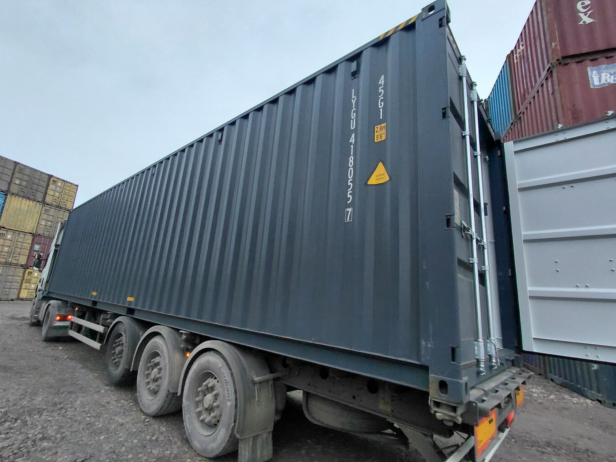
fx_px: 302
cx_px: 292
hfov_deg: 91.0
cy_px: 234
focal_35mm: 17
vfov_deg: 74.7
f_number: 2.2
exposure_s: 1/50
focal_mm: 1.64
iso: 100
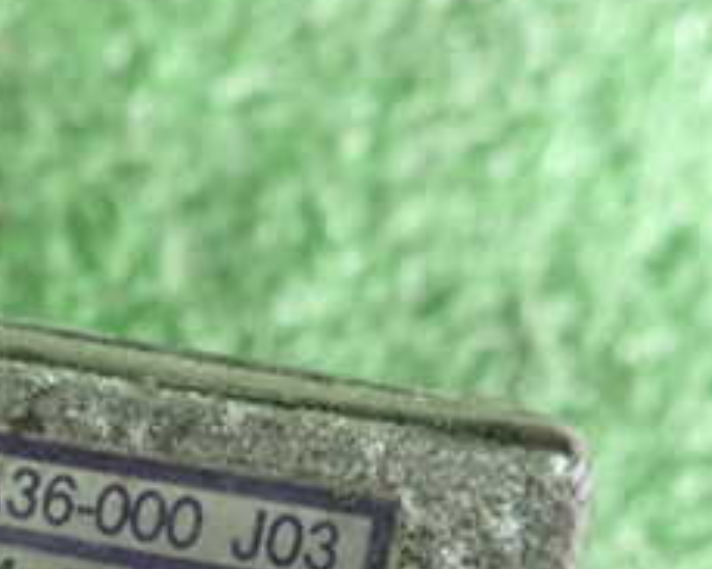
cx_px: -84
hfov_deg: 27.0
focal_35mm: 64
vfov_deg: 22.7
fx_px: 1348
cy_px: 603
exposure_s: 1/25
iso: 800
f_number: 2
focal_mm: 4.5
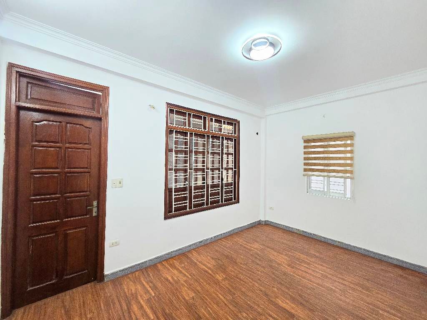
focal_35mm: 13
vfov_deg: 89.9
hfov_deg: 106.2
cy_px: 160
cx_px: 214
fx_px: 160
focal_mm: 2.2
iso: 400
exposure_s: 1/60.2
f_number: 2.2
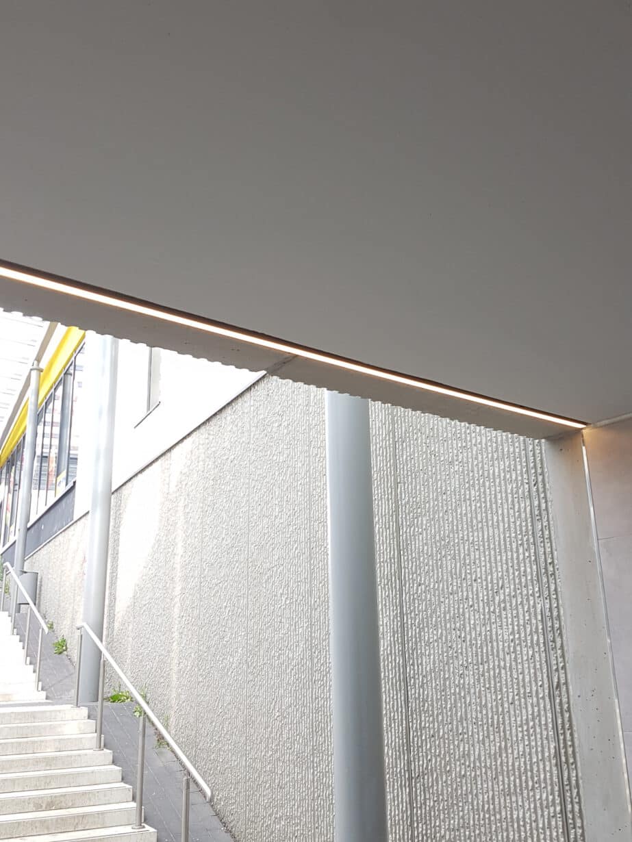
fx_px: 633
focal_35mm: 26
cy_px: 421
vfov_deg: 67.3
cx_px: 316
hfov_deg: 53.1
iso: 50
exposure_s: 1/121
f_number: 1.7
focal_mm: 4.2
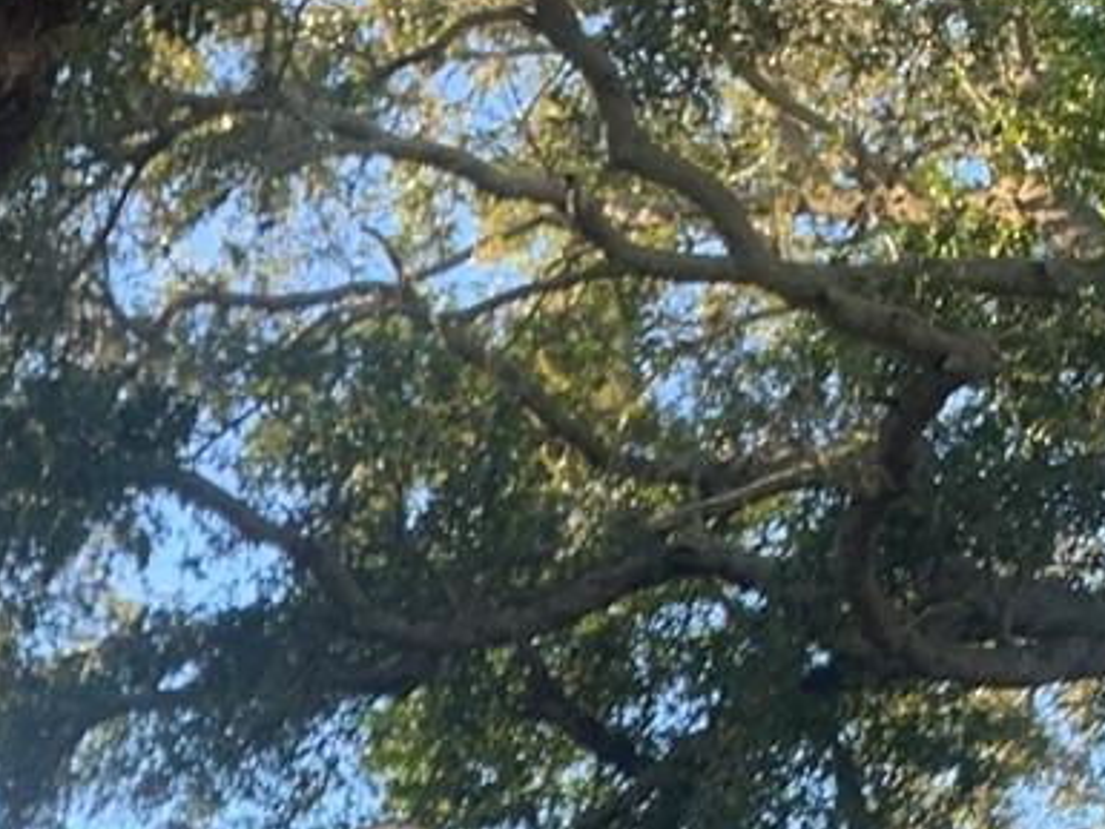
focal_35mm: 108
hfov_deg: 17.0
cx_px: -379
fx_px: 3449
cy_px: 1543
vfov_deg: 12.4
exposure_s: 1/127
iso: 25
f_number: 1.8
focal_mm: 4.25
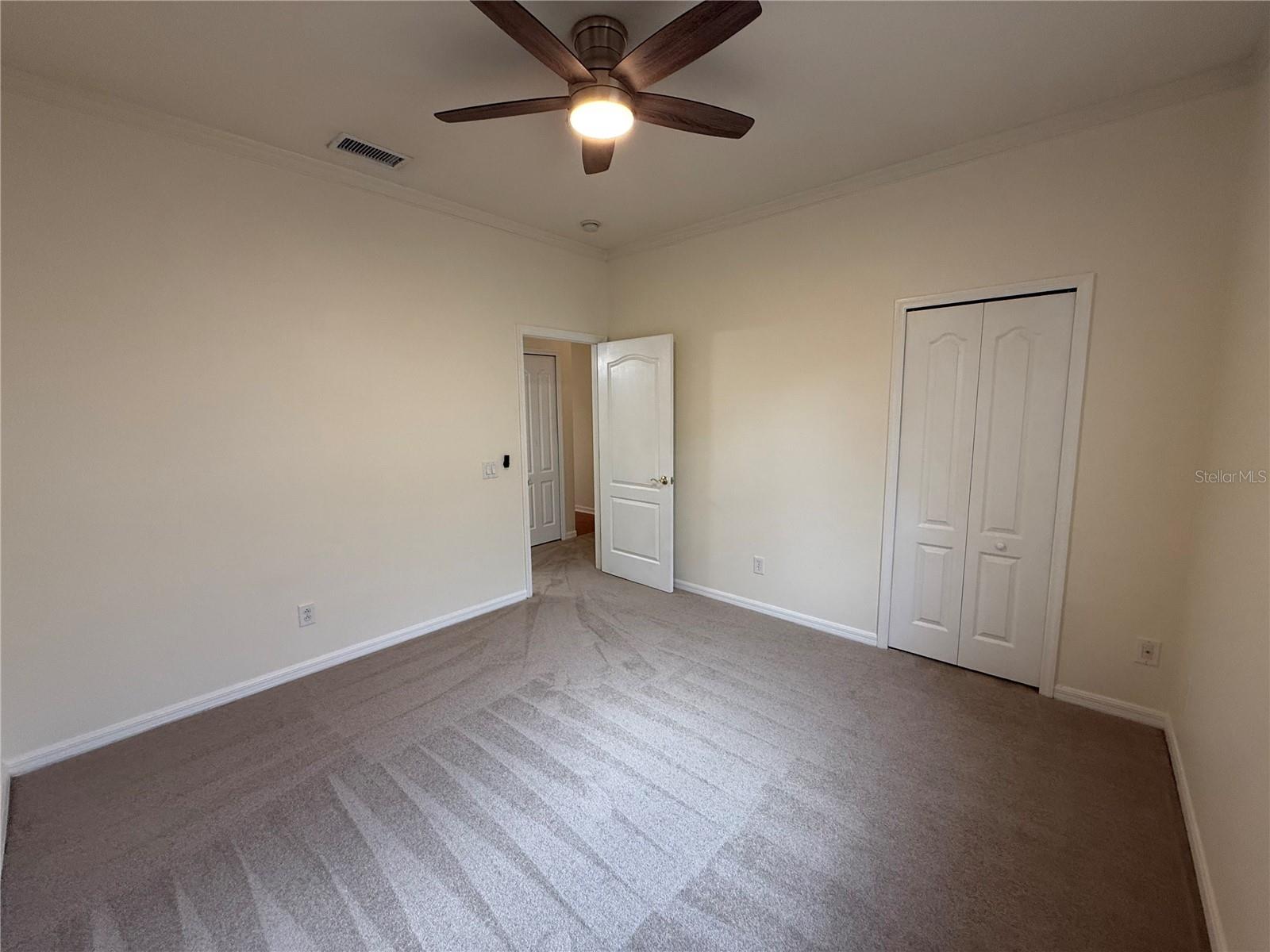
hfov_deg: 102.1
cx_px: 635
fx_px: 514
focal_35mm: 14
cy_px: 476
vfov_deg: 85.7
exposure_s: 1/120
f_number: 2.2
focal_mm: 2.22
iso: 250
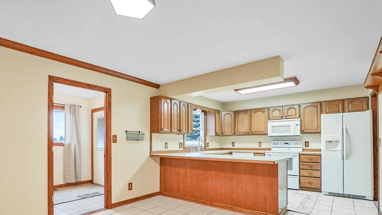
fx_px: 192
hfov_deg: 89.5
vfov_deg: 57.2
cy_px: 141
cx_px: 179
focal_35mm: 19
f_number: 3.5
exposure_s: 1/320
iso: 2500
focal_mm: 14
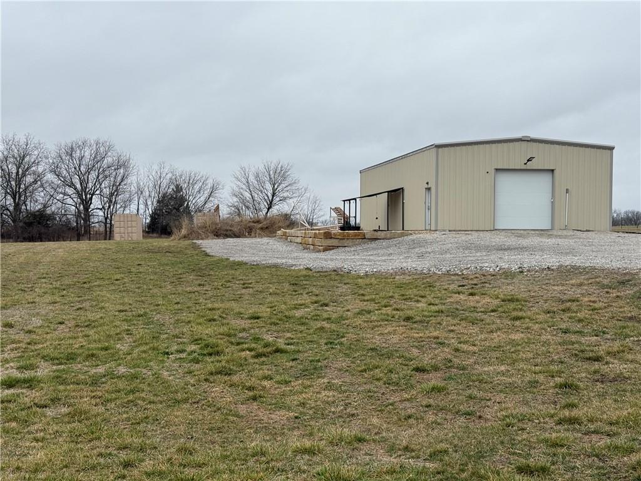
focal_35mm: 48
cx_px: 320
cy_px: 240
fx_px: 889
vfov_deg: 30.3
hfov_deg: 39.7
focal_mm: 6.76
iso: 64
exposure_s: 1/4878
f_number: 1.78
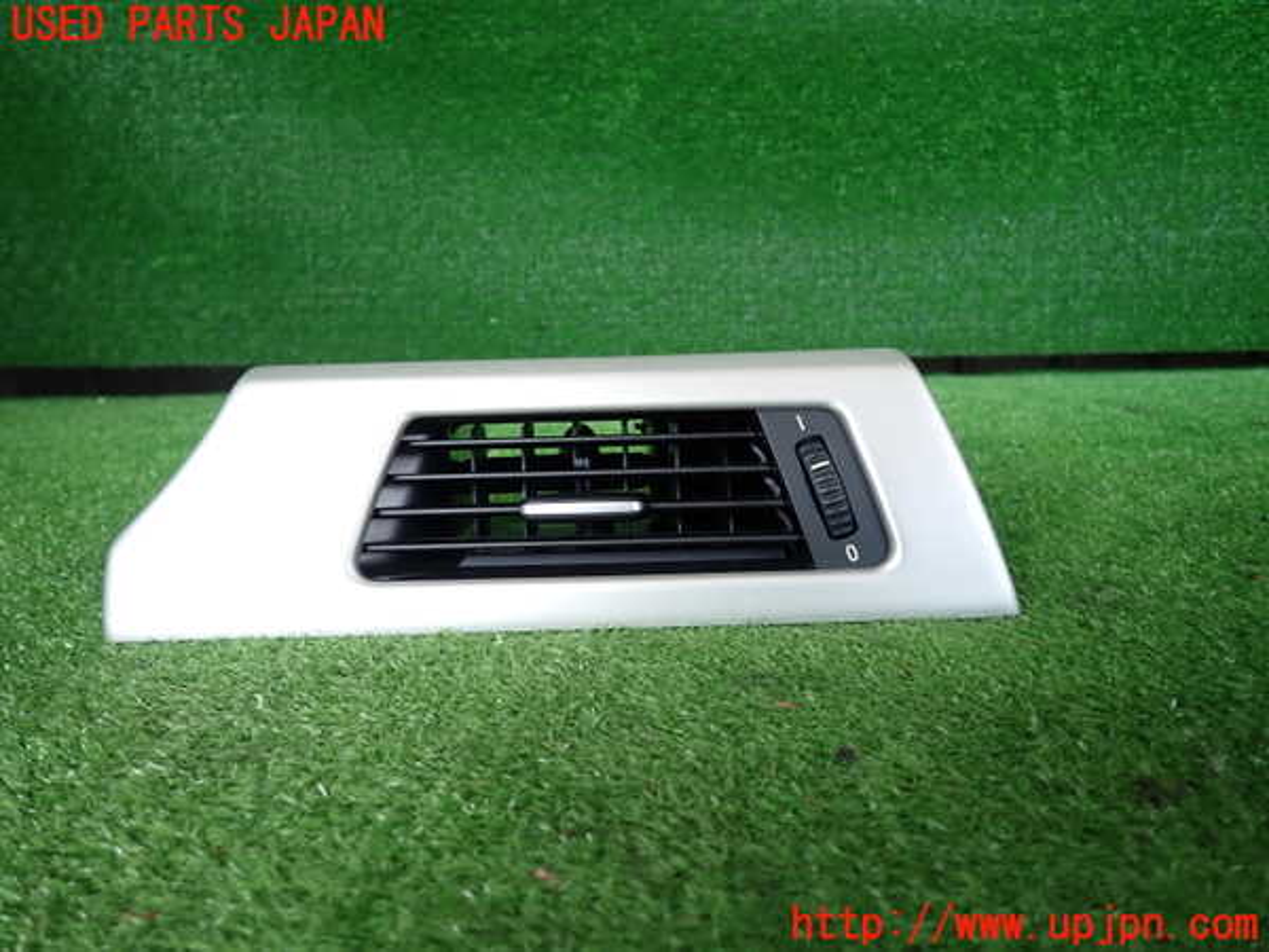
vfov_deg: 54.9
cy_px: 476
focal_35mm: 25
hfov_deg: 69.4
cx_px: 634
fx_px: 916
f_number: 2
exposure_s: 1/125
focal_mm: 4.5
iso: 125
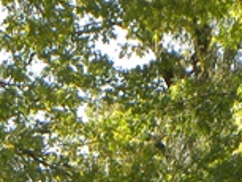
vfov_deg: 2.2
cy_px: 458
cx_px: -218
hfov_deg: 2.9
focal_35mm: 686
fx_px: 4800
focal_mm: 20.8
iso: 64
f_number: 4
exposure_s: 1/166
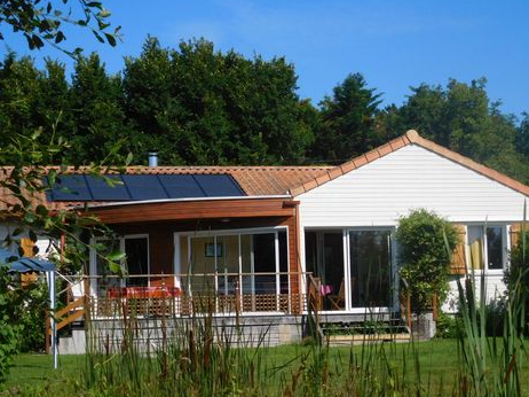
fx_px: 1390
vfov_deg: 16.2
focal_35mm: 91
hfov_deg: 21.5
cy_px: 227
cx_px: 318
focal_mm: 12.5
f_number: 4.5
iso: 125
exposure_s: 1/1000
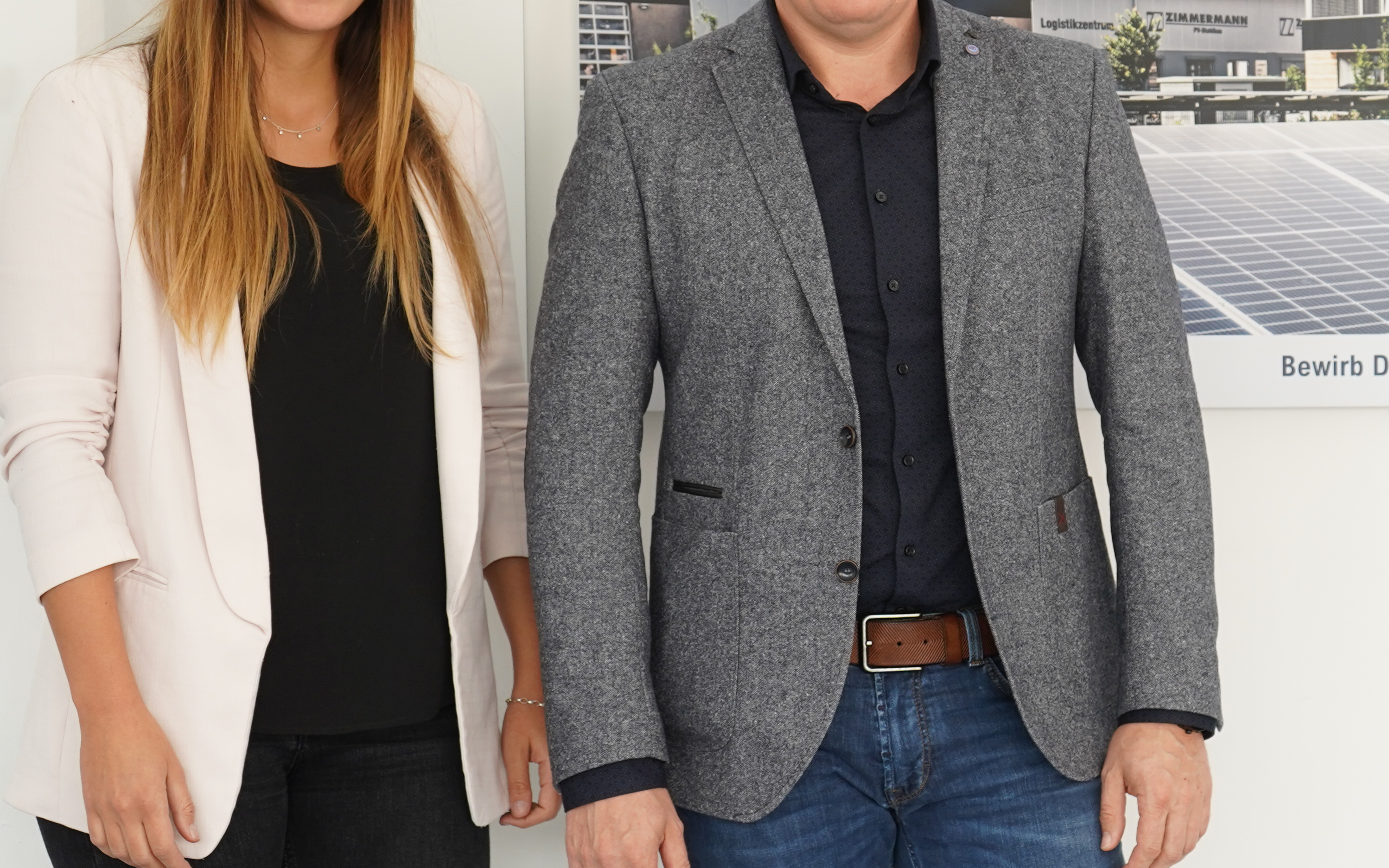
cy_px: 328
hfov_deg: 20.3
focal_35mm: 100
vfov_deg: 13.1
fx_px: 3786
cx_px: 1291
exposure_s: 1/160
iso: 640
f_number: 4.5
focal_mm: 49
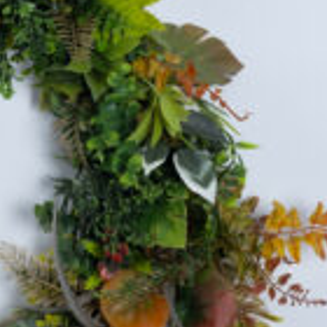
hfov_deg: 5.0
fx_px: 3762
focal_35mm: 352
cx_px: -98
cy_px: 202
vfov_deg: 5.0
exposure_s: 1/125
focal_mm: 60
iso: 80
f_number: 11
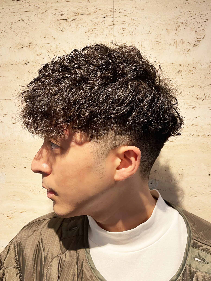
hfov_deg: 45.4
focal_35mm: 31
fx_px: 252
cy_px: 168
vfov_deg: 57.9
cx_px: 115
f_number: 1.6
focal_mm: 5.1
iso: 100
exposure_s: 1/50
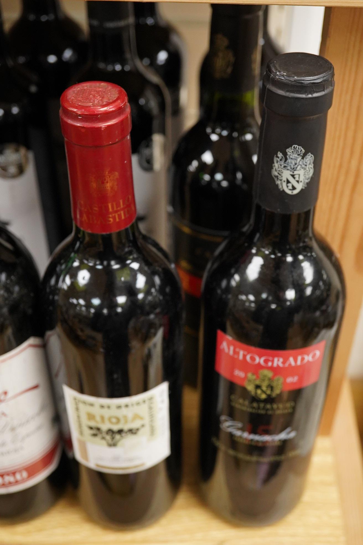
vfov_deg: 43.6
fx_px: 681
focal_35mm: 45
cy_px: 272
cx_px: 182
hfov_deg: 29.9
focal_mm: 30
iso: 2500
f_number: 5
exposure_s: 1/160
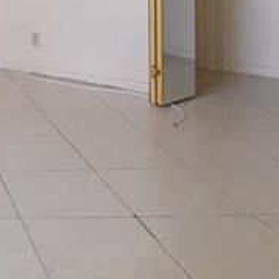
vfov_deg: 27.5
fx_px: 520
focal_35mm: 57
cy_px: -26
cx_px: -140
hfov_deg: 23.8
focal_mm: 10
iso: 5000
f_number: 5.6
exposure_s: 1/160
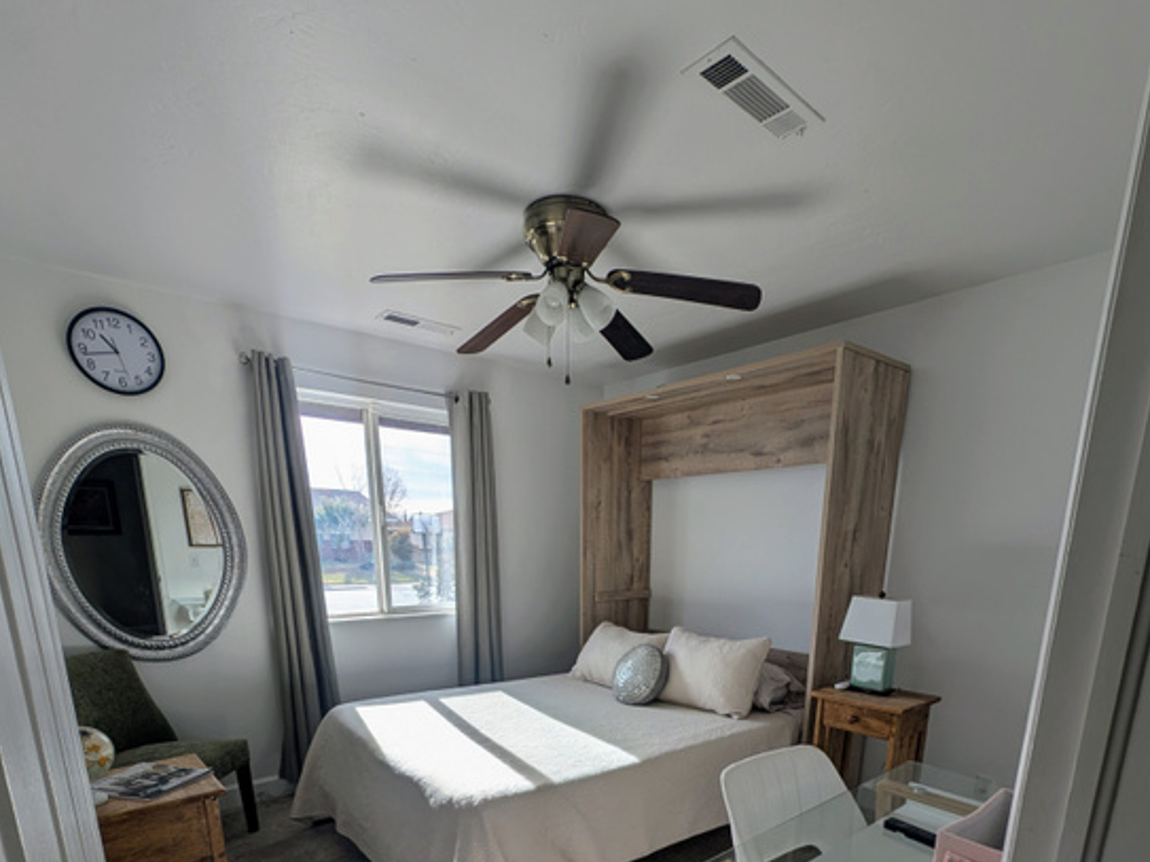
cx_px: 591
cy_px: 690
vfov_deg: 67.6
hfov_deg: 91.0
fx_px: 565
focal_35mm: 17
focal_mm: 2.23
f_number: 1.95
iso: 43
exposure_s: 1/448
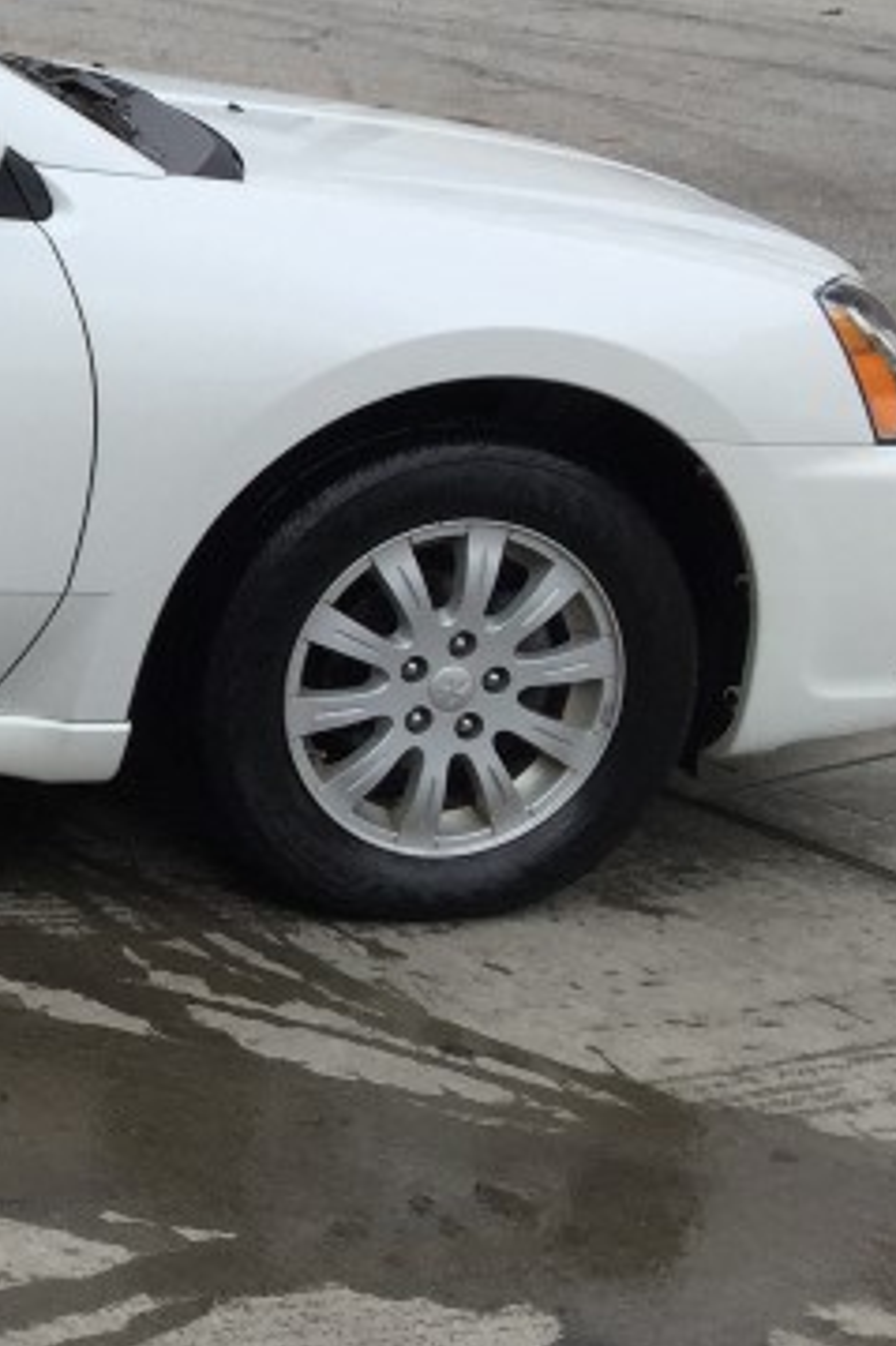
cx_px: -881
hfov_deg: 13.6
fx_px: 3214
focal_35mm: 86
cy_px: 356
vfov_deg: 23.4
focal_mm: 4.15
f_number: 2.2
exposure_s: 1/964
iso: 32
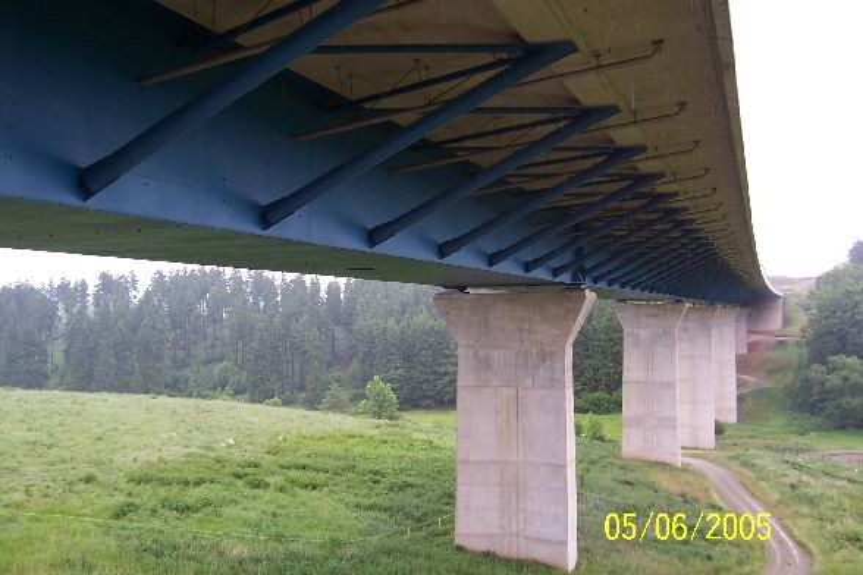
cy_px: 288
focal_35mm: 34
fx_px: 815
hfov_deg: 55.8
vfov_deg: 38.9
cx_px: 432
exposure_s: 1/125
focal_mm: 5.6
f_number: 2.7
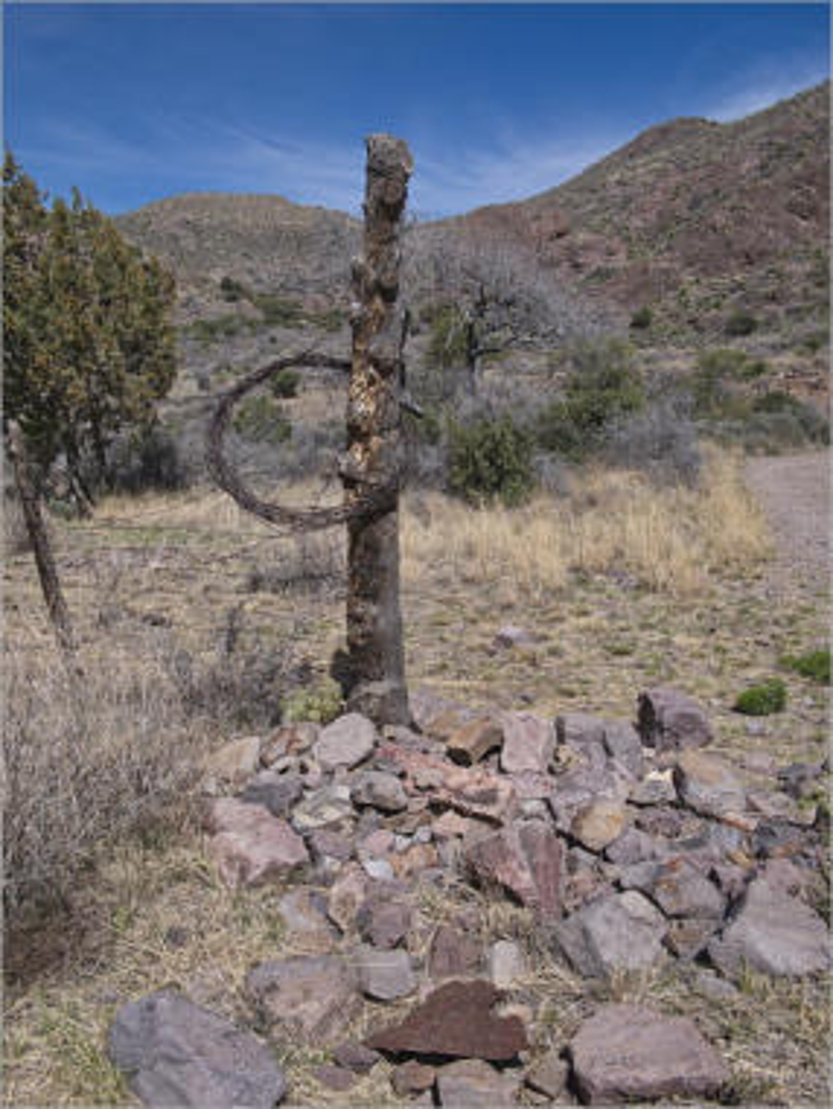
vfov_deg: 59.9
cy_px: 554
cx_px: 416
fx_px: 962
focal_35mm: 30
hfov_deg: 46.8
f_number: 9
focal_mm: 15
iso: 200
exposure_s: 1/640
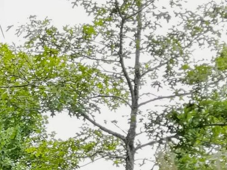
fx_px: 1056
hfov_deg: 10.5
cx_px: -327
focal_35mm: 161
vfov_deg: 9.0
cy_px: 235
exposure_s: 1/566
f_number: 1.7
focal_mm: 4.3
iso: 50
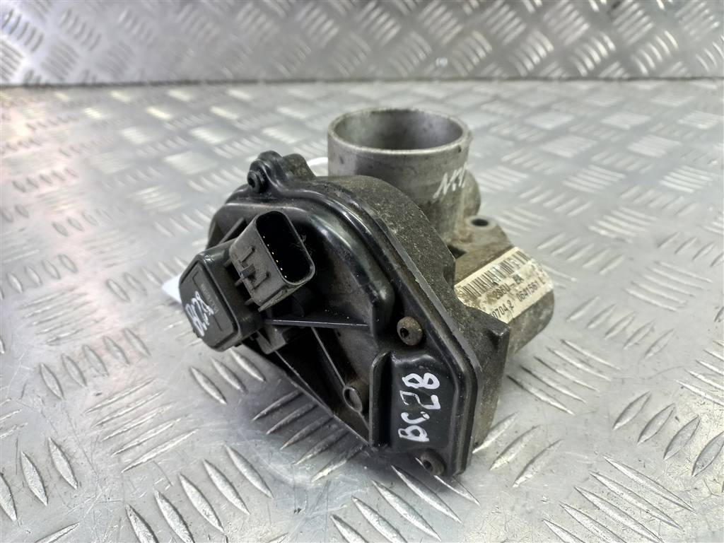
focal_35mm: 25
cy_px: 272
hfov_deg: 69.4
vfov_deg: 54.9
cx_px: 362
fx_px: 523
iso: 125
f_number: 1.8
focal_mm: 4.6
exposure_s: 1/50
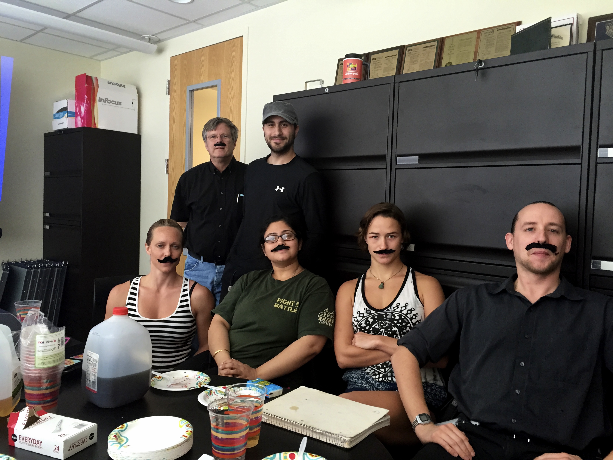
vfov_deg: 48.2
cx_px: 306
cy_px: 230
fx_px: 514
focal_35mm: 29
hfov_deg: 61.7
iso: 100
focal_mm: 4.15
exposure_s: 1/30
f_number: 2.2
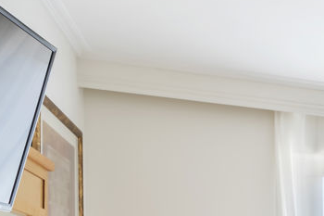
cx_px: 514
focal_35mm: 64
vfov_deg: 17.8
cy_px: 369
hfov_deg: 23.5
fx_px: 576
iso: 200
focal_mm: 14
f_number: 14
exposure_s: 1/3
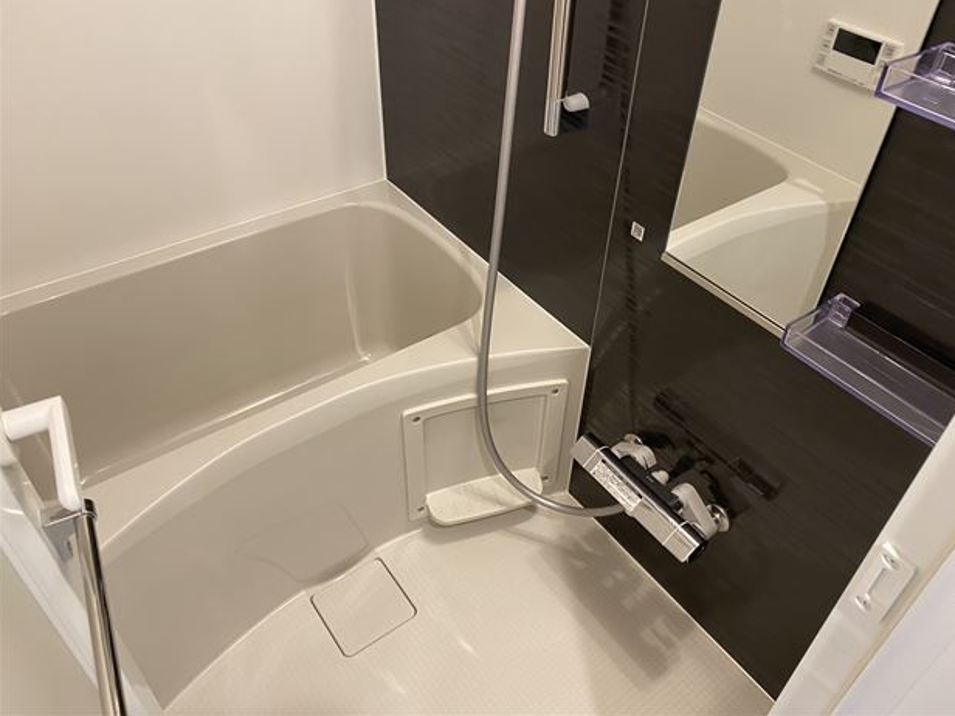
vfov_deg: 51.3
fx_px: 745
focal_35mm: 27
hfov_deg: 65.3
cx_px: 495
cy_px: 346
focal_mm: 4.25
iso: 160
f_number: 1.8
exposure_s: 1/50
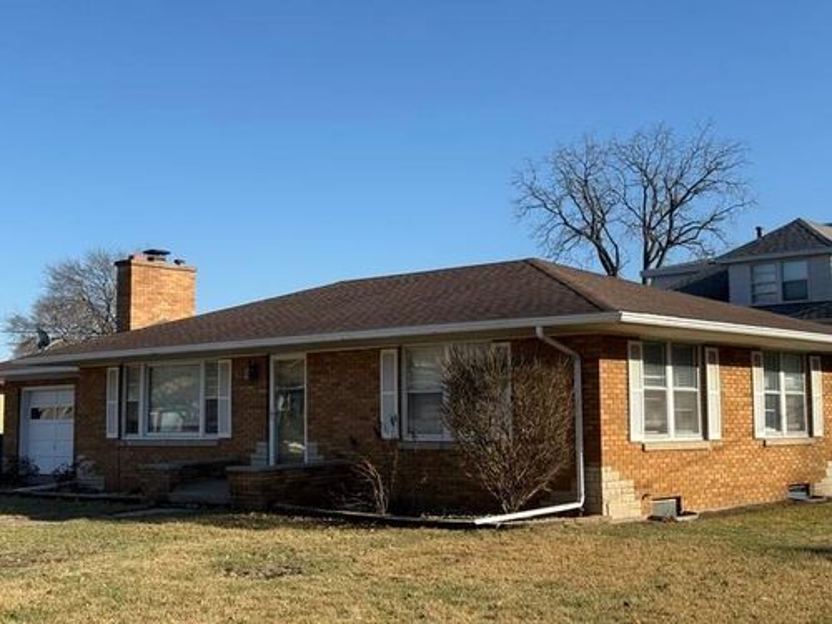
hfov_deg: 39.7
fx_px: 1154
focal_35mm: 48
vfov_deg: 30.3
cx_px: 416
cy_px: 312
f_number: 1.78
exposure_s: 1/3891
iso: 64
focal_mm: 6.76
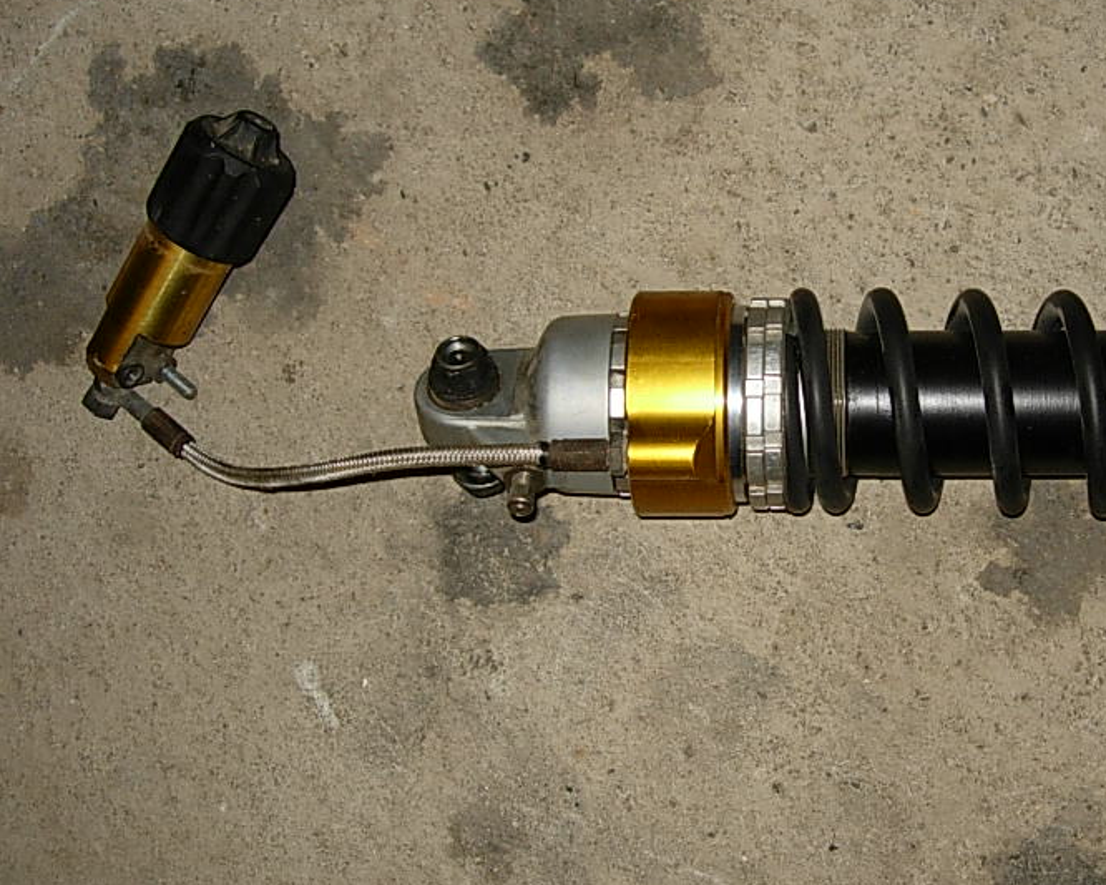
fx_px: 1866
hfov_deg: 32.4
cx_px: 822
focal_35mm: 57
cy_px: 427
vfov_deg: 26.7
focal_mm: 7.8
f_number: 2.8
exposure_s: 1/64
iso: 100
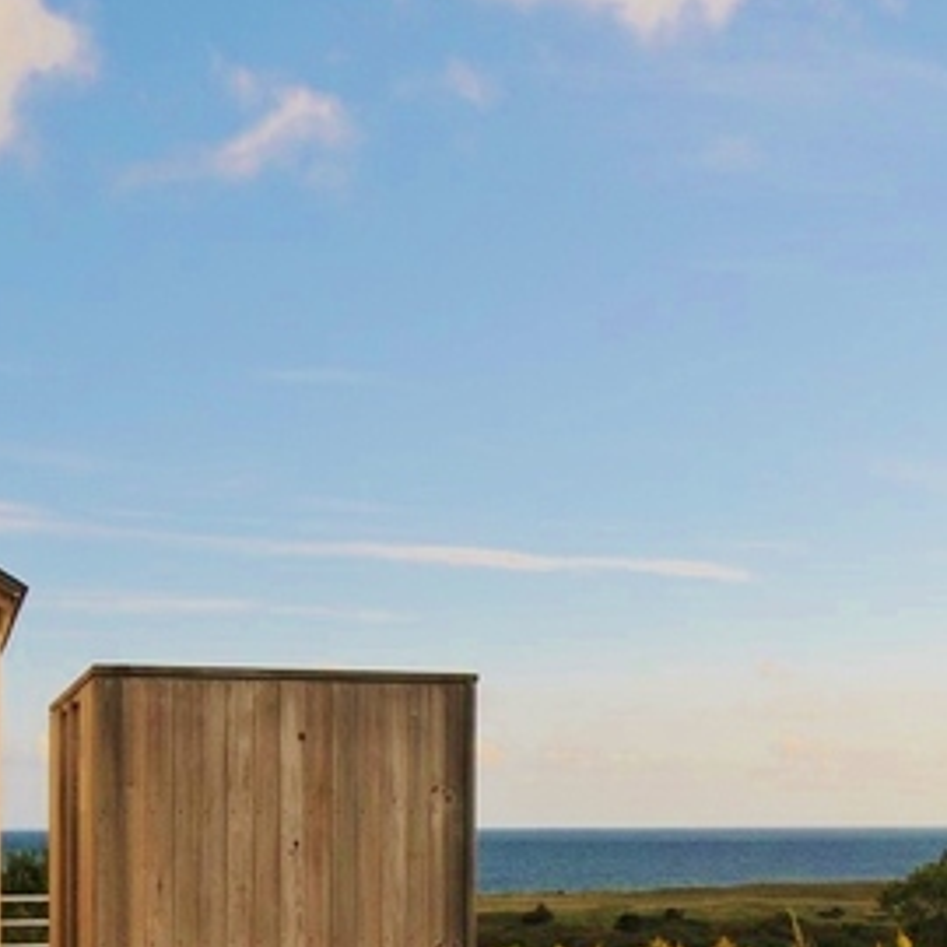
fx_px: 2105
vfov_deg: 24.9
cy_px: 784
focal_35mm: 68
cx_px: 954
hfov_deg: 24.2
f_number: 10
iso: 200
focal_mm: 18
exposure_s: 1/400
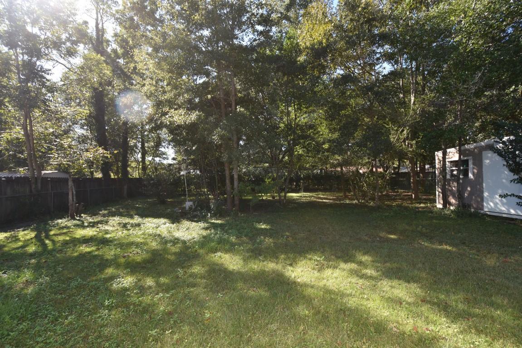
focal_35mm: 15
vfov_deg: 77.4
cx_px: 261
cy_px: 174
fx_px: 218
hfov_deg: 100.4
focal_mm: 10
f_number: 5.6
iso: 100
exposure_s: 1/125
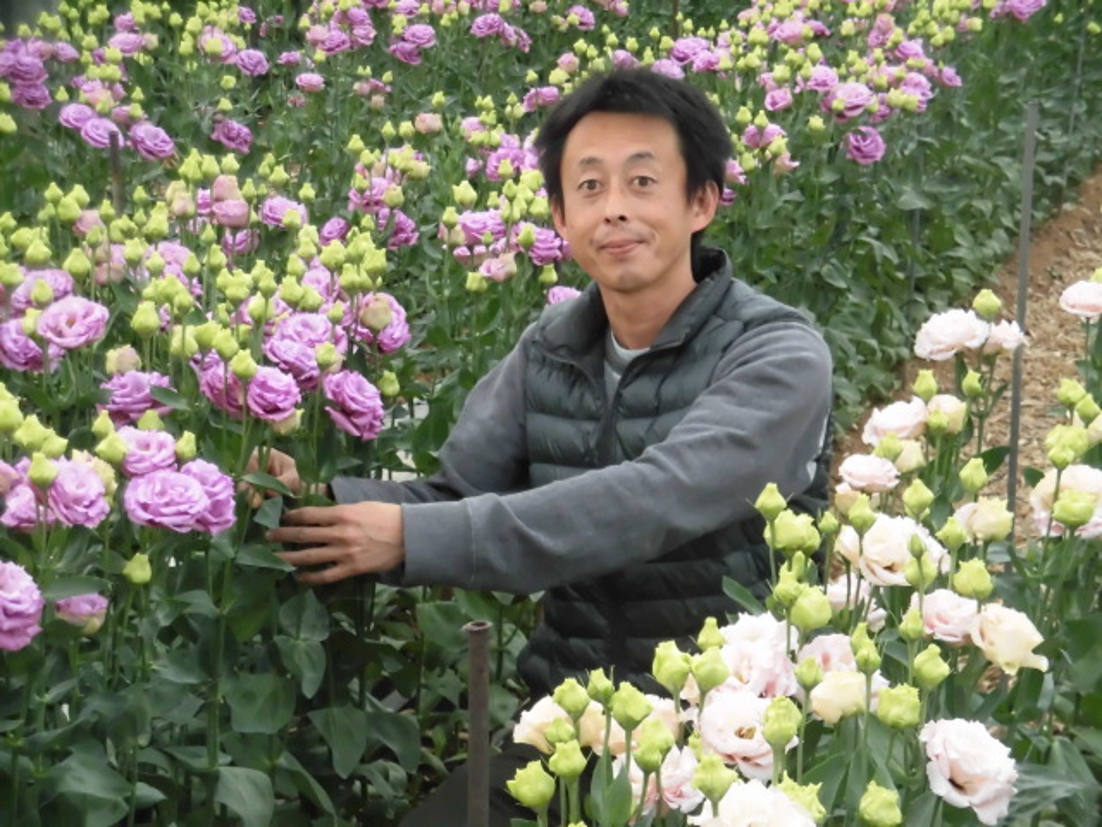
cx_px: 551
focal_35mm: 104
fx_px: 3311
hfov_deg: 18.9
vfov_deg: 14.2
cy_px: 414
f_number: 4.8
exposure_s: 1/100
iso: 500
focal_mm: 18.63
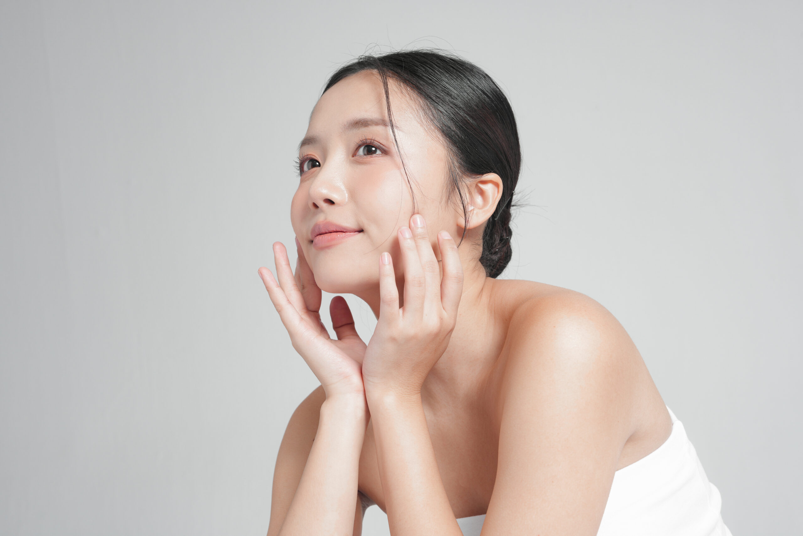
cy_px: 268
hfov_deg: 34.5
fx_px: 1294
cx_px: 402
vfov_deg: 23.4
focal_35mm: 58
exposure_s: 1/125
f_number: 8
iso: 160
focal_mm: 58
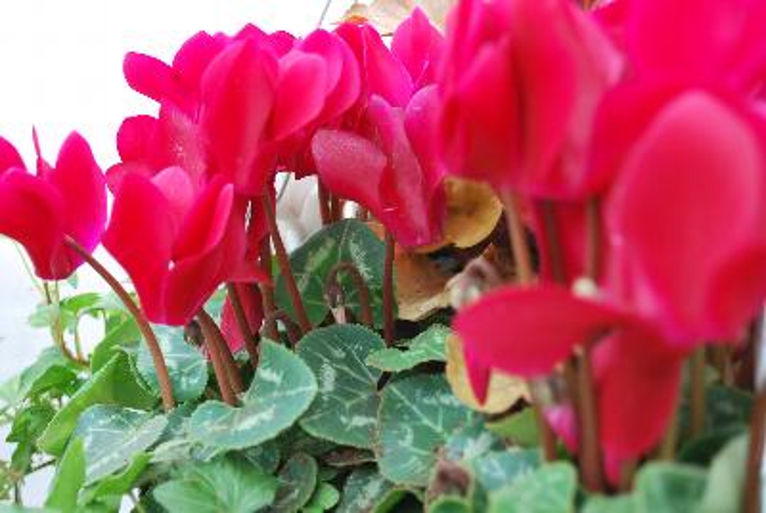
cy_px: 256
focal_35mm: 48
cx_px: 383
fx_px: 1023
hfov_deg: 41.1
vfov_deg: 28.2
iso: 200
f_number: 5
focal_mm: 32
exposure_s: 1/60
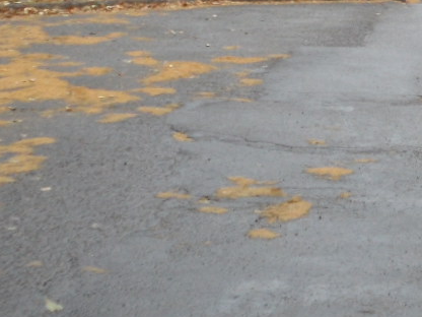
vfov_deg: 10.9
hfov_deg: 14.0
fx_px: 1621
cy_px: -101
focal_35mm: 133
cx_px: 601
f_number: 3.5
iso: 80
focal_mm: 4.9
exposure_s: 1/90
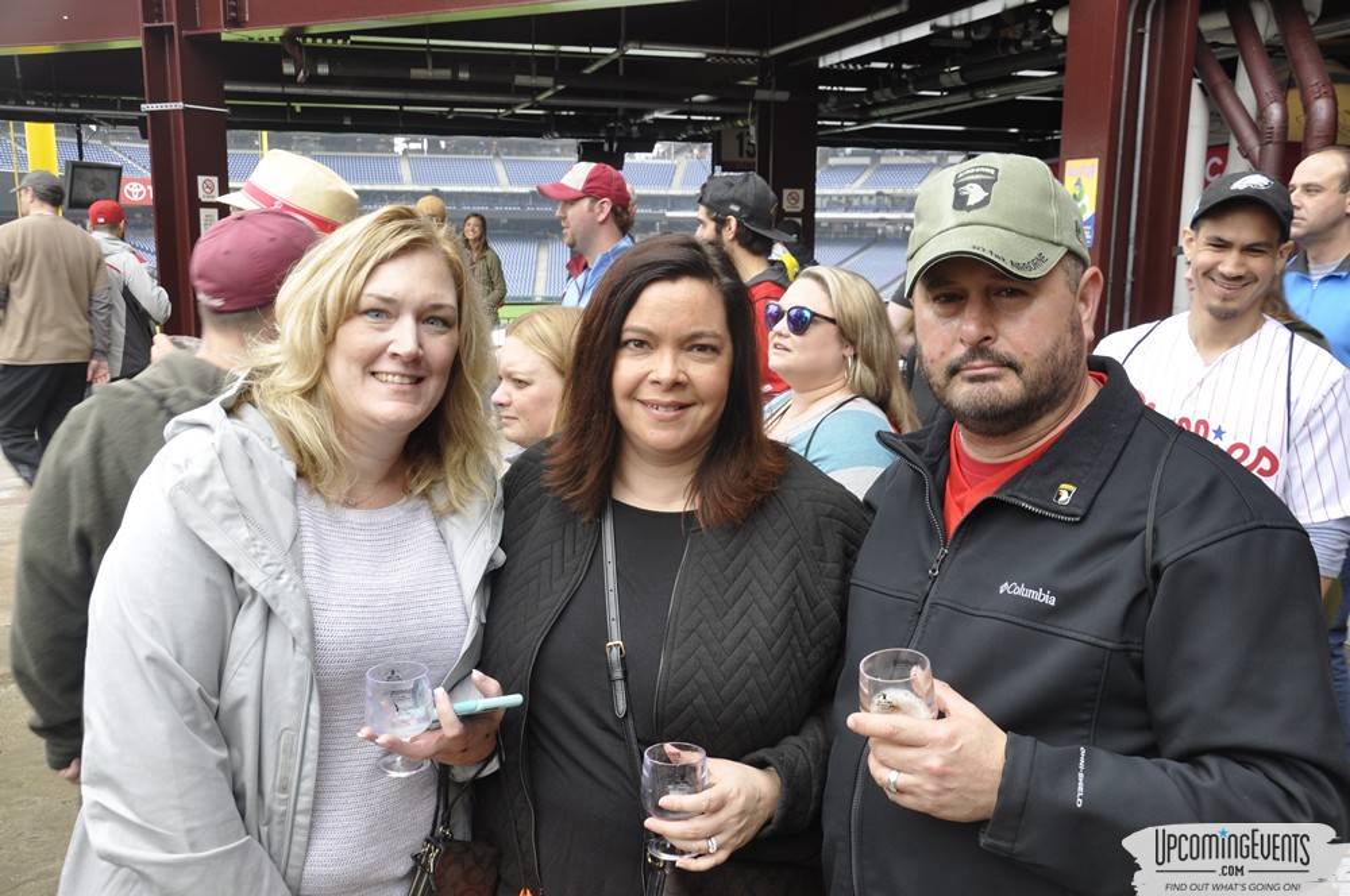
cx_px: 675
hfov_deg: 53.2
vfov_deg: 36.8
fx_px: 1348
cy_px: 448
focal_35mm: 36
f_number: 8
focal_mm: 24
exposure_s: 1/60
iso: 400
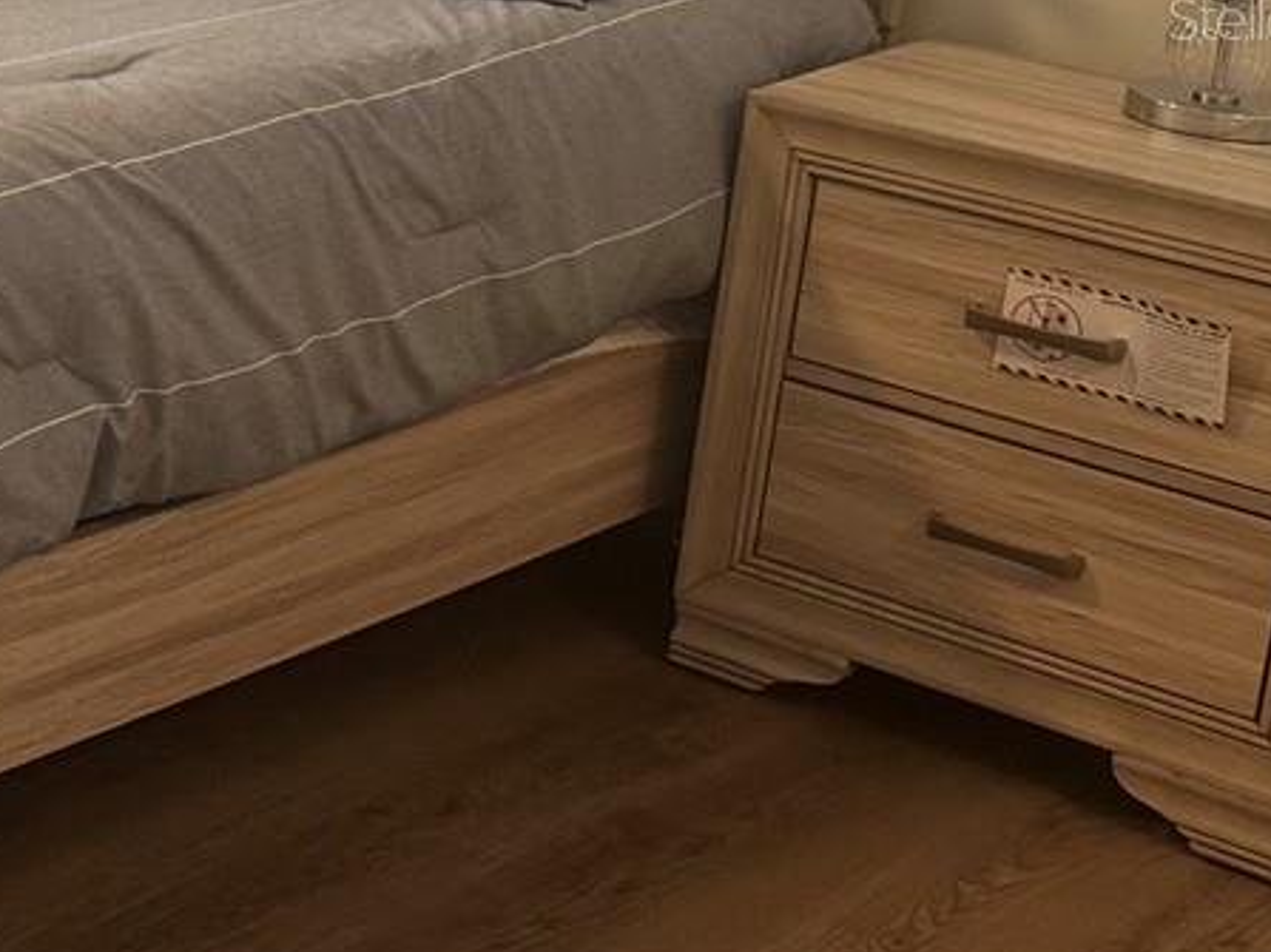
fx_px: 3157
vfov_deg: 16.8
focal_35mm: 86
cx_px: -839
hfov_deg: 18.9
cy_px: 17
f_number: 1.78
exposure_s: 1/120
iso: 80
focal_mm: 6.86
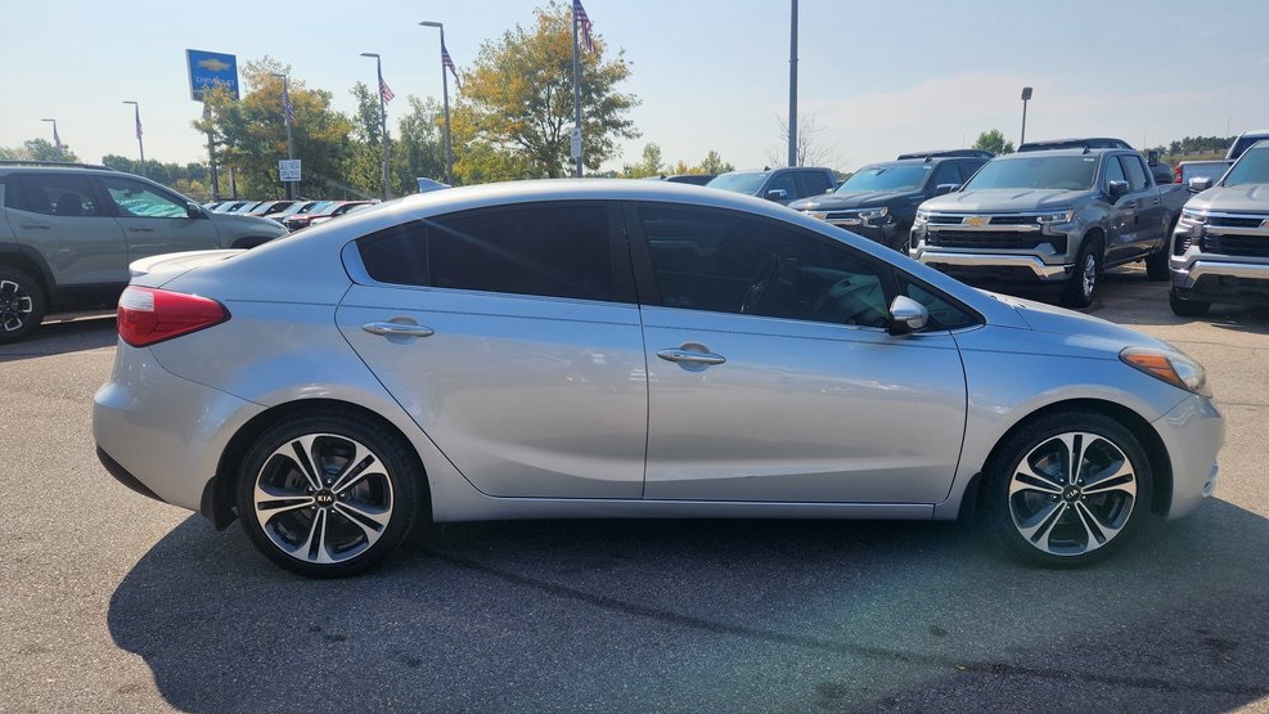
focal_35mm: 26
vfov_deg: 44.4
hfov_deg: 71.9
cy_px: 354
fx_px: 875
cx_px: 656
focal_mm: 5.4
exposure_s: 1/2737
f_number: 1.8
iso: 20
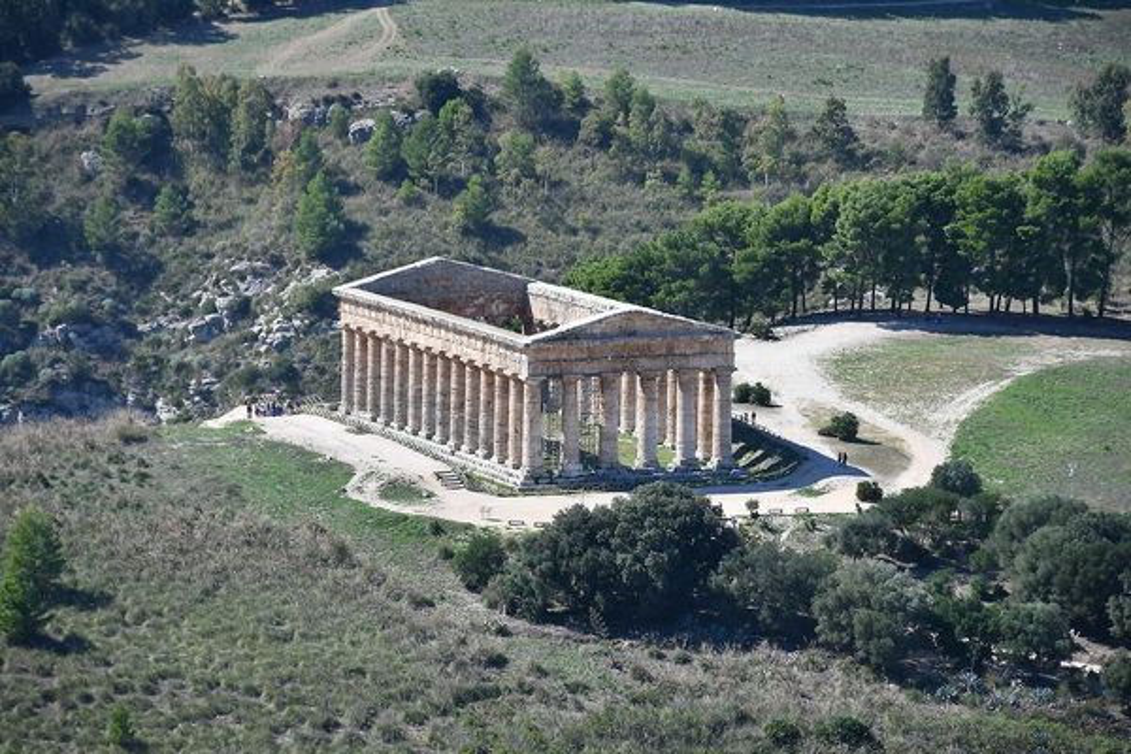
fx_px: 6597
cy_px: 377
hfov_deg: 9.8
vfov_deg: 6.5
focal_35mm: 210
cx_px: 566
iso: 100
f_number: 7.1
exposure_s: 1/250
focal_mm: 140
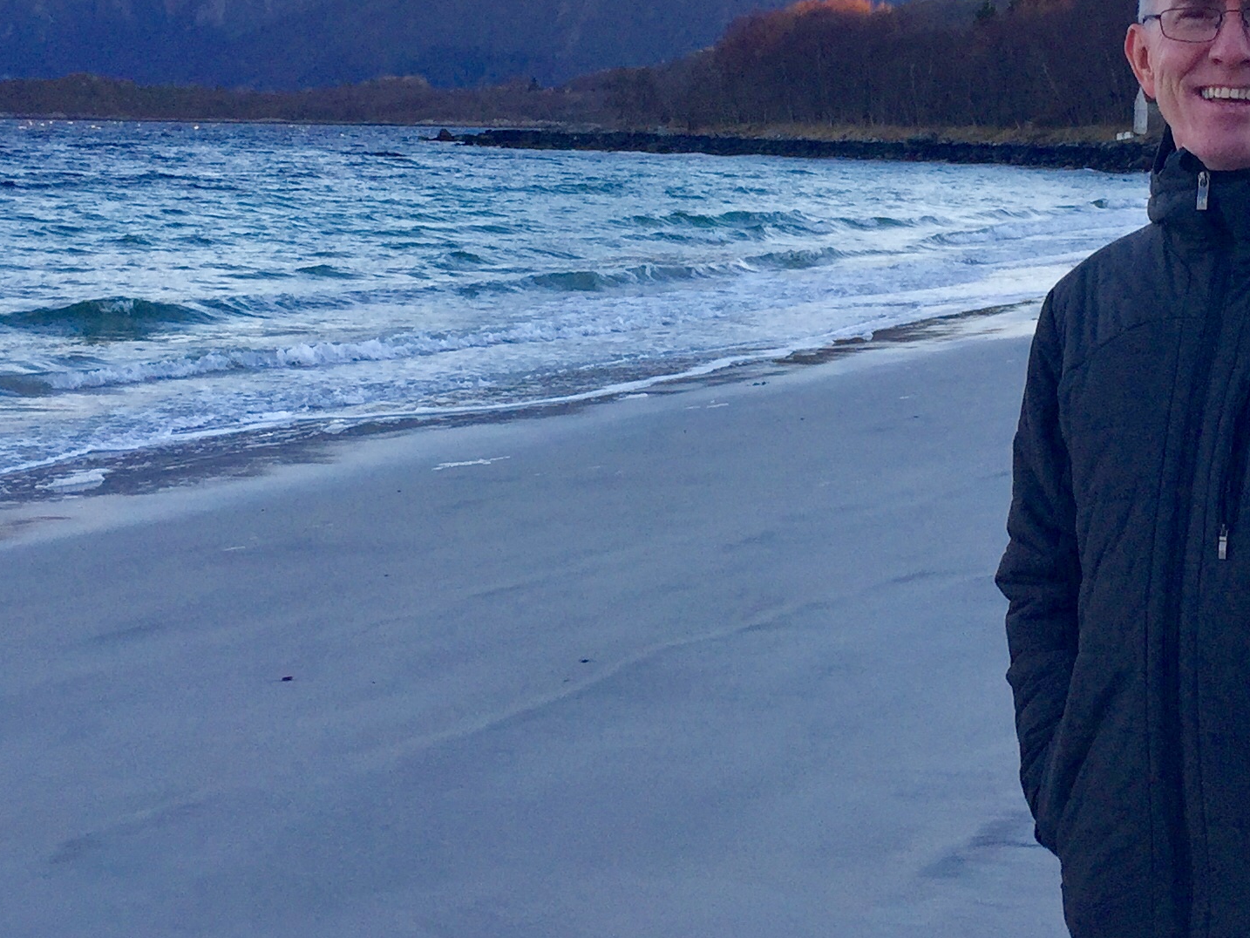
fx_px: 2384
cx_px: 845
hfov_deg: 29.2
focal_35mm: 66
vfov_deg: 22.1
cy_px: 265
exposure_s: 1/395
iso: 32
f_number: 2.2
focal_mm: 4.15
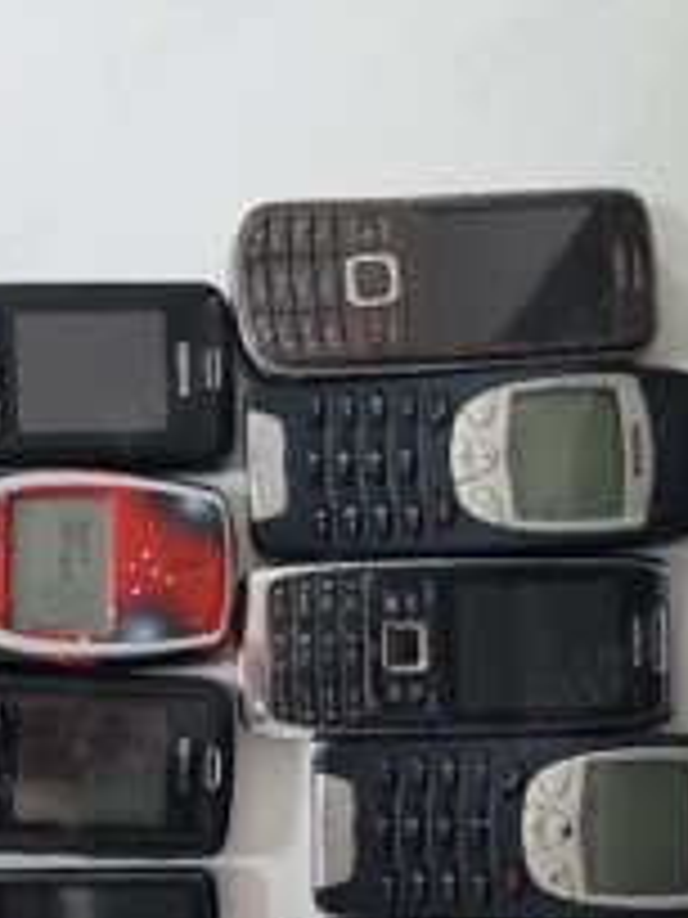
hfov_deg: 28.6
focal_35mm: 51
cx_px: 337
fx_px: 1352
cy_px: 738
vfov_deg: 36.2
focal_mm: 5.4
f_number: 1.8
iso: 500
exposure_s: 1/50
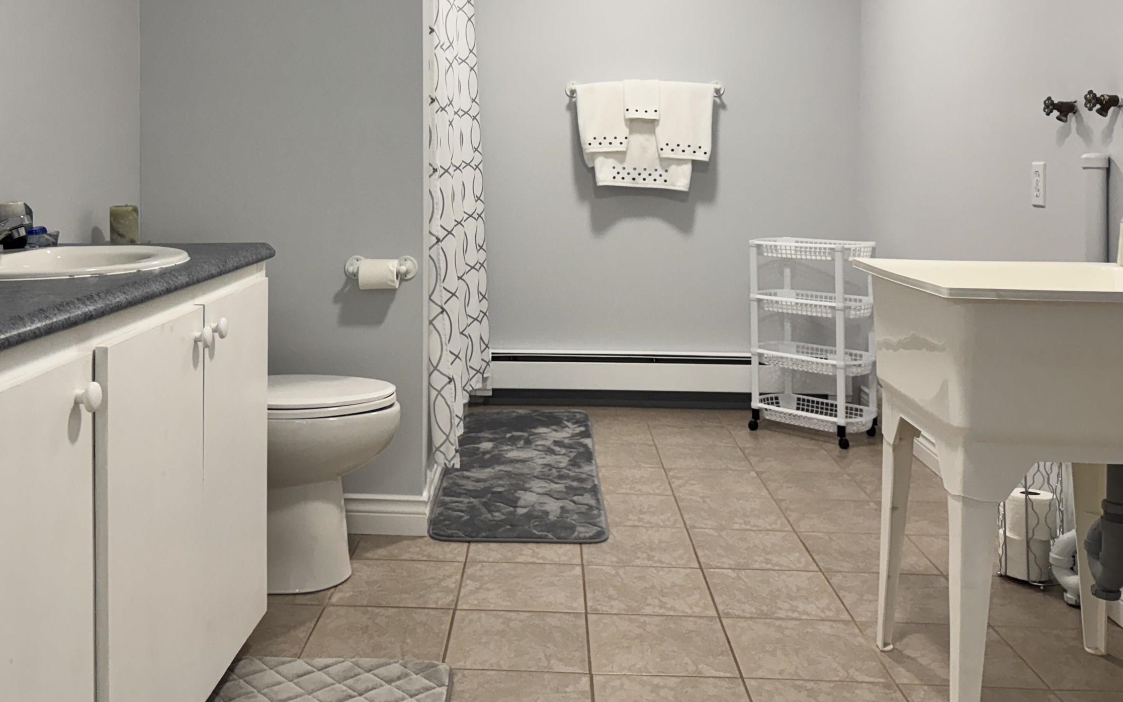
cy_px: 158
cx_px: 483
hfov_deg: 55.1
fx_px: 1071
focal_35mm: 35
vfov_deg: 35.3
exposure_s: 1/120
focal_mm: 6.76
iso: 200
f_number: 1.78
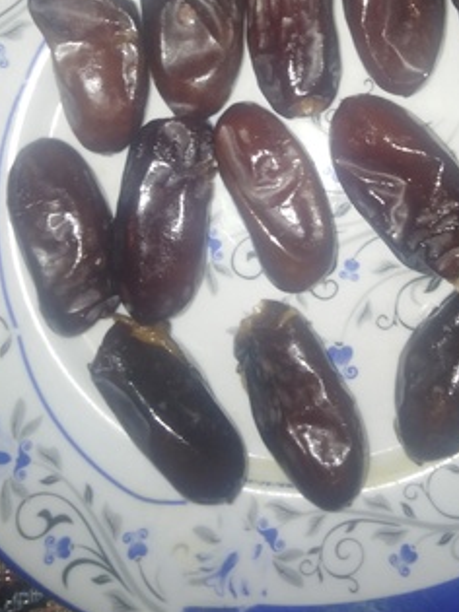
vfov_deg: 41.5
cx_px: 317
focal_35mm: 44
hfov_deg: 32.5
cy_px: 145
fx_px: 778
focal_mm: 3.46
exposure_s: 1/45.8
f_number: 2.2
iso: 100
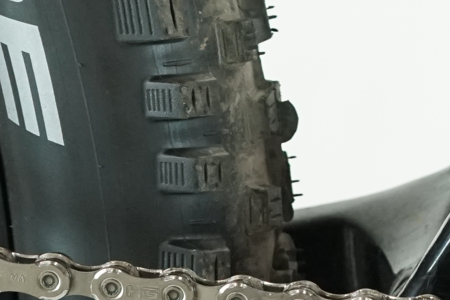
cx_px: 752
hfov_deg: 9.2
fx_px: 2688
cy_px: -353
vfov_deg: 6.2
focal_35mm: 215
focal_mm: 38
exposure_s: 1/200
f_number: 5.6
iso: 2500
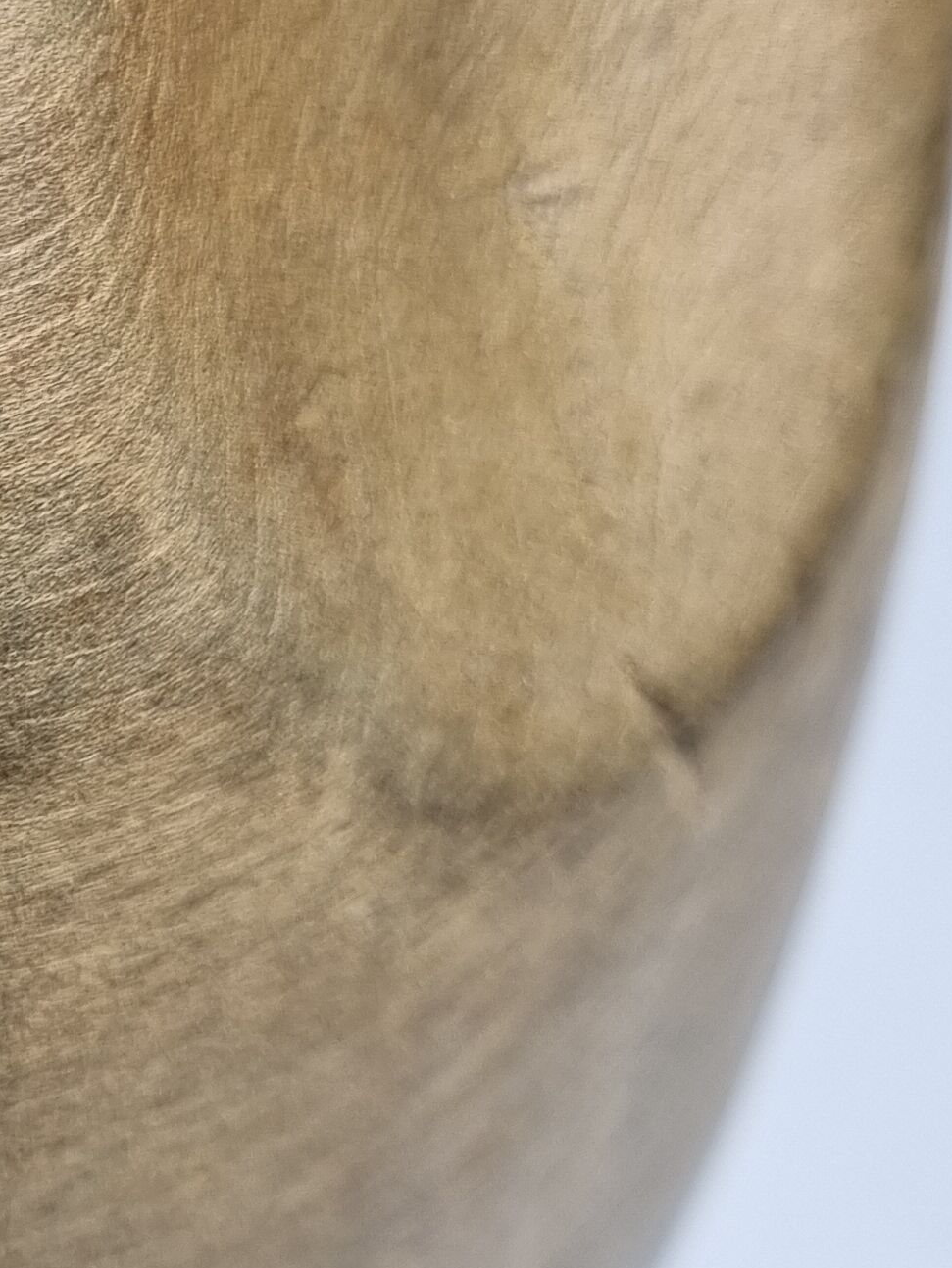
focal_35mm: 81
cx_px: -417
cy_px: 656
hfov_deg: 16.8
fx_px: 2969
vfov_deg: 24.1
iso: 50
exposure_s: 1/126
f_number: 1.8
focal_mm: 5.4
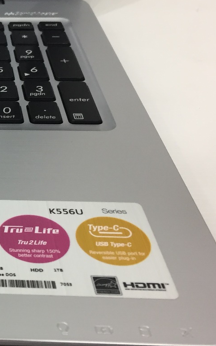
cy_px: 143
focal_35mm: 65
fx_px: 613
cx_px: -103
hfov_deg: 18.0
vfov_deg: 31.5
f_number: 2.2
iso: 80
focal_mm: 4.15
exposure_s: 1/33
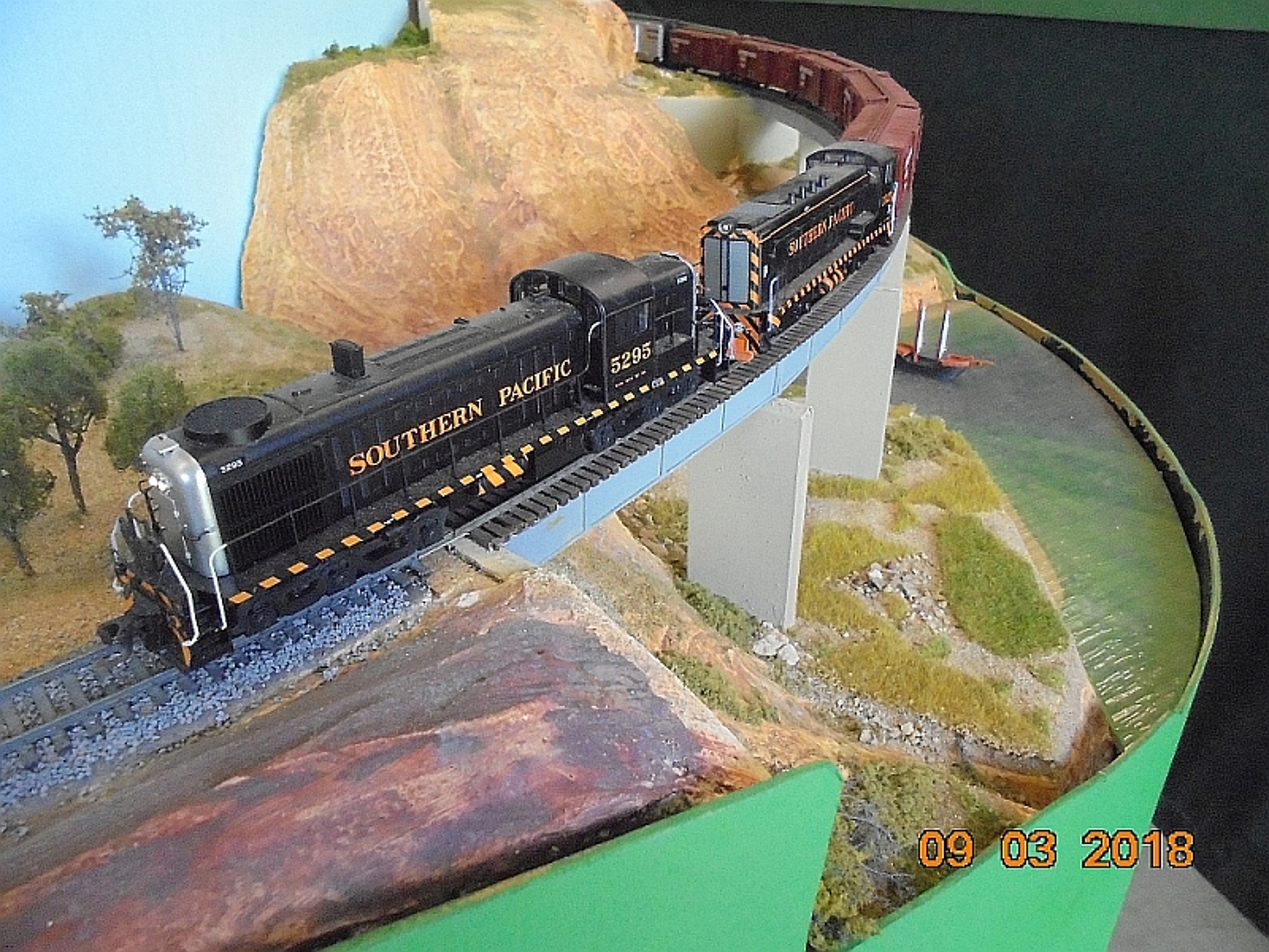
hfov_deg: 67.3
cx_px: 634
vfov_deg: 53.1
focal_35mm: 26
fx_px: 953
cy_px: 476
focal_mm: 4.6
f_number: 3.5
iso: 800
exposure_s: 1/125
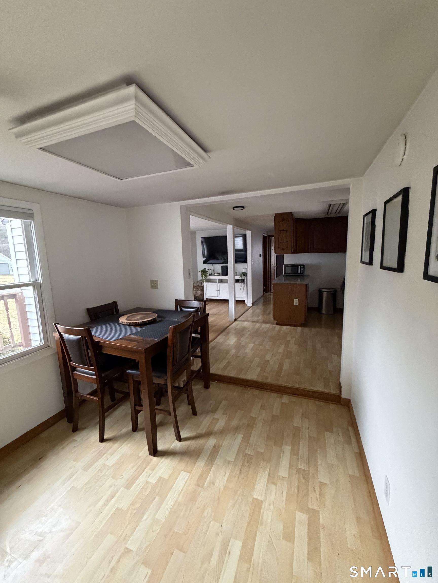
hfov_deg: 85.7
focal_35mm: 14
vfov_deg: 102.1
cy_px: 292
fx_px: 236
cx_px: 219
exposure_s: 1/60
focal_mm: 2.22
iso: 800
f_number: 2.2
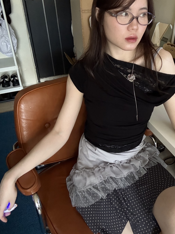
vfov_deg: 53.7
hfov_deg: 41.1
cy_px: 98
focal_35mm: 34
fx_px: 229
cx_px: 120
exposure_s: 1/30
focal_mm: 2.69
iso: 640
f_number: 1.9
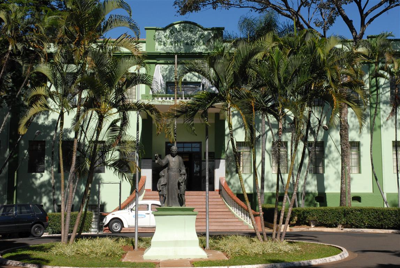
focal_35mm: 52
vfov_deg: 25.8
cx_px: 200
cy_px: 134
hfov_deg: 37.8
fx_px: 584
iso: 400
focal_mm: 35
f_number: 11
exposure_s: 1/500
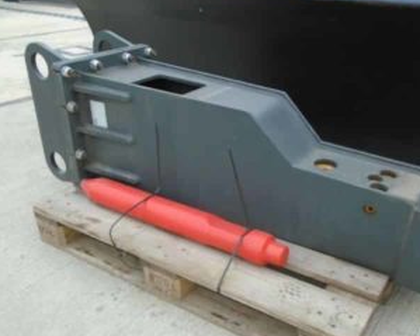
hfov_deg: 52.4
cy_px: 198
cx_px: 256
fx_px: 422
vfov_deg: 43.2
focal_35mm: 34
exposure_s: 1/250
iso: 200
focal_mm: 4.6
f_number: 3.2
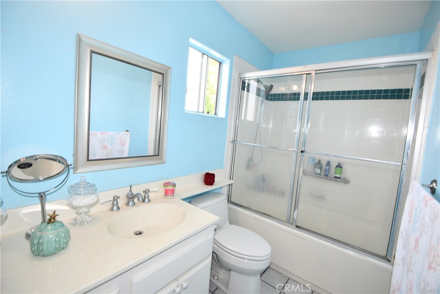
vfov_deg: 77.3
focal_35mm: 15
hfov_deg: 100.4
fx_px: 183
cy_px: 147
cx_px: 220
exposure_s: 1/60
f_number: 4
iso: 250
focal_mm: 10
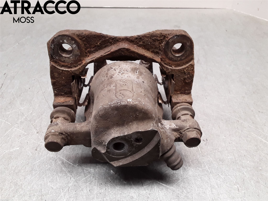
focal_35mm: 28
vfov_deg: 49.7
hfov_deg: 63.4
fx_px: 217
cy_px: 100
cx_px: 134
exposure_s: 1/50
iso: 64
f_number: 1.9
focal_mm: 2.91
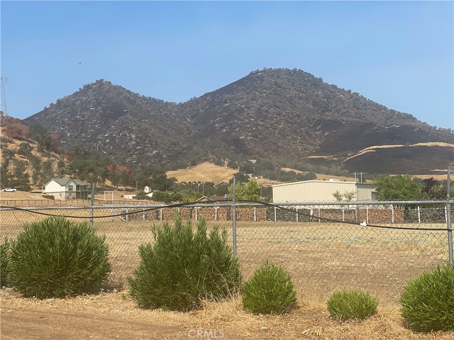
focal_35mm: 52
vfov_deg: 28.0
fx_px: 682
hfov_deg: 36.8
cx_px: 227
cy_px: 170
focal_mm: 6
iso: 32
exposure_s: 1/2660
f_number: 2
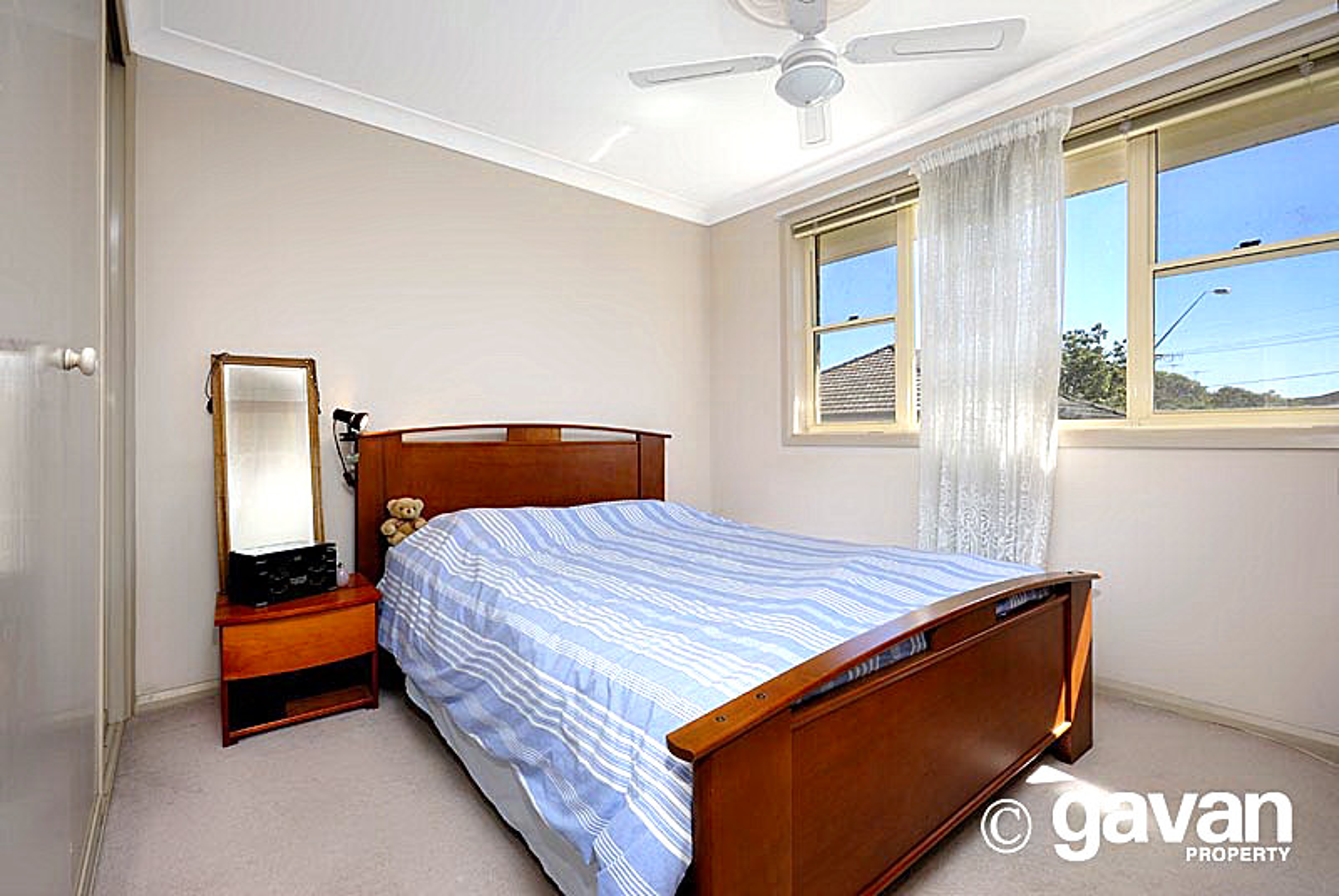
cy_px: 448
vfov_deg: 77.5
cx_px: 670
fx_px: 559
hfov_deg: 100.3
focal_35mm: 15
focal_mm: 10
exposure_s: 1/20
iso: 100
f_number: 7.1
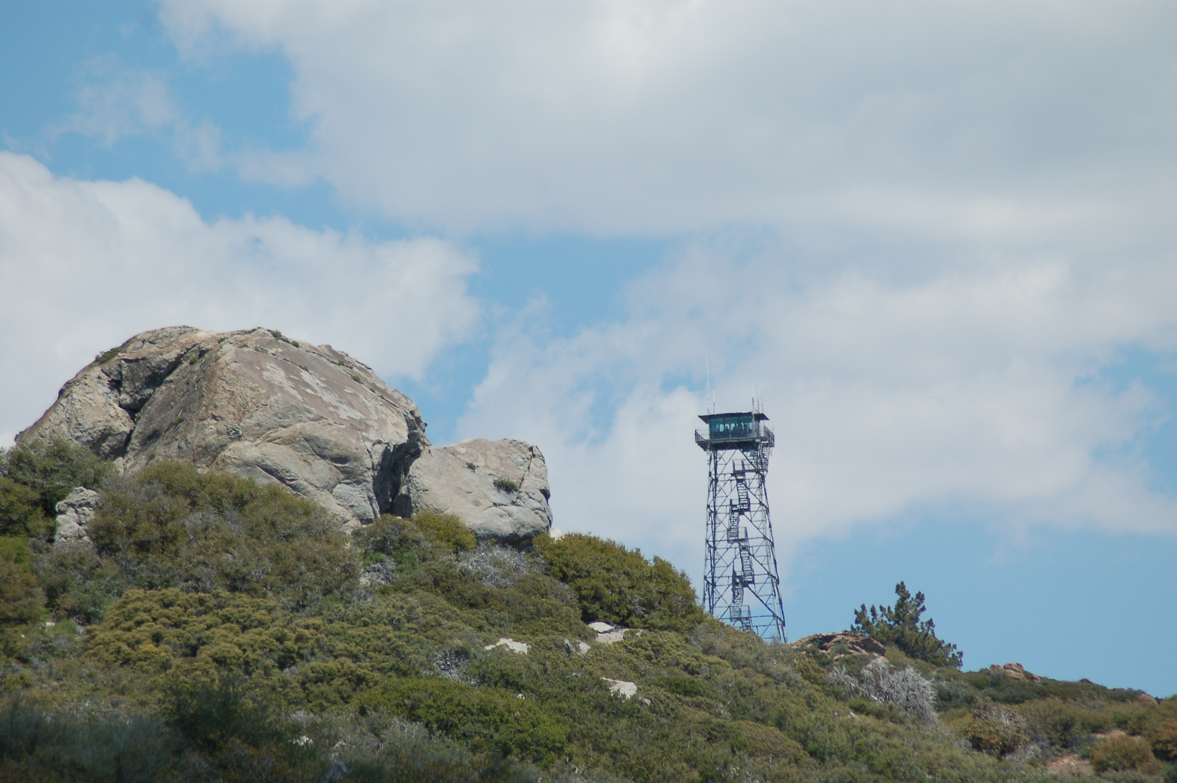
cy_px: 392
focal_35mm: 360
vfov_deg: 3.8
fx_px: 11759
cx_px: 588
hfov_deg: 5.7
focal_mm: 240
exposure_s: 1/1000
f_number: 5.3
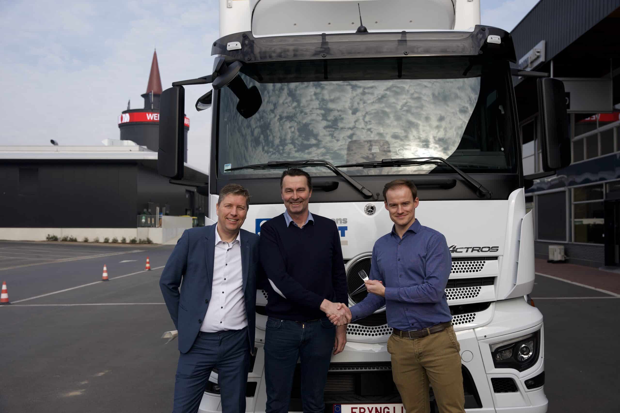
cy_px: 206
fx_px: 637
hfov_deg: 51.9
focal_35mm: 37
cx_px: 310
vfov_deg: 35.9
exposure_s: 1/640
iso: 100
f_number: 4.5
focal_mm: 37
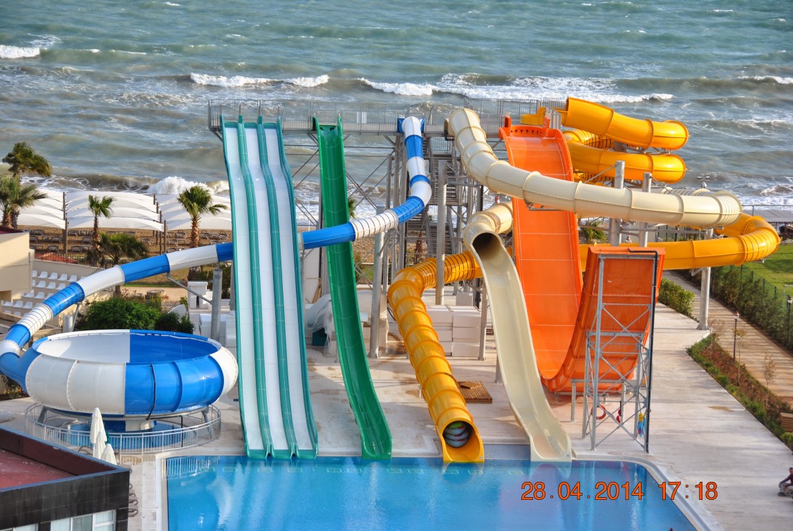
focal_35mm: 112
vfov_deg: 12.2
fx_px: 2481
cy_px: 266
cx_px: 396
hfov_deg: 18.2
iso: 180
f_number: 5.6
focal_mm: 75
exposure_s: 1/500
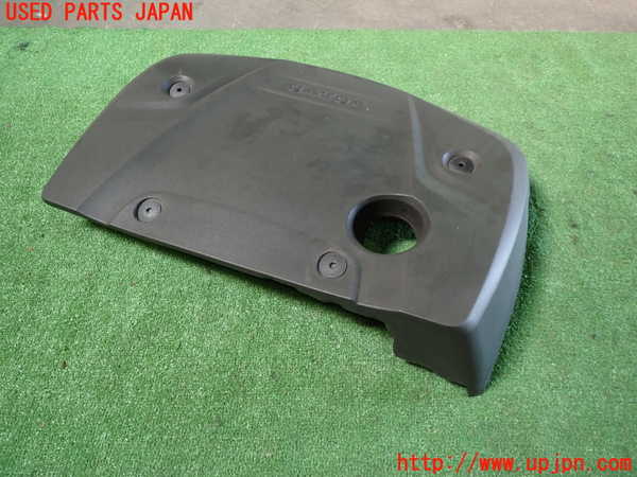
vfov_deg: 54.9
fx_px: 460
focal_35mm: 25
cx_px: 318
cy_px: 238
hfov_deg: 69.4
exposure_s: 1/40
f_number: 2
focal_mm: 4.5
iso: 200
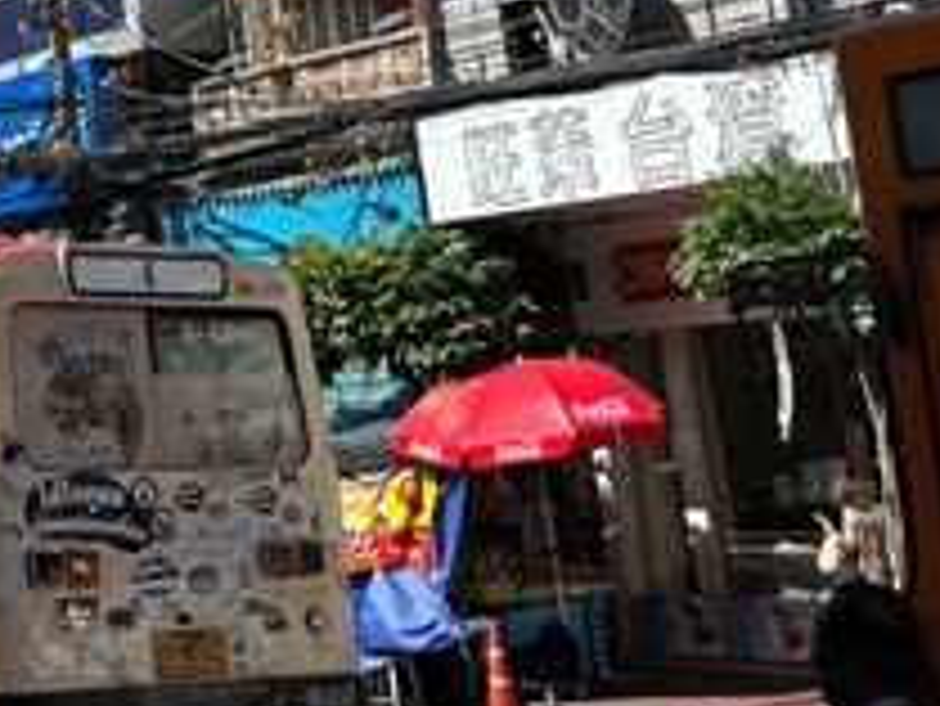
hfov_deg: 19.7
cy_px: -508
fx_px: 2500
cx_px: -270
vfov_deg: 14.4
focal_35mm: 92
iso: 80
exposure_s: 1/3861
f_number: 1.78
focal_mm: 6.86
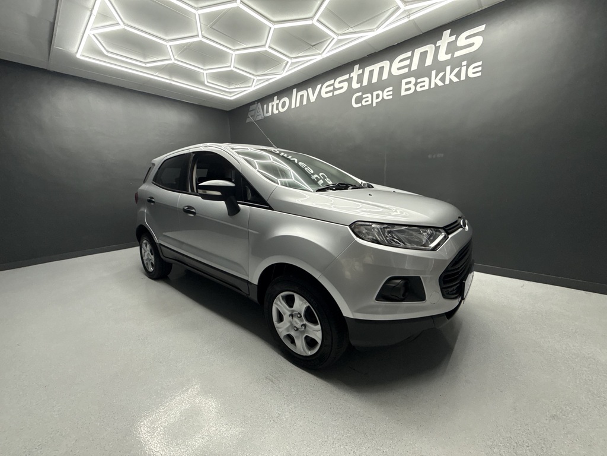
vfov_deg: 85.7
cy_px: 228
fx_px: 245
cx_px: 304
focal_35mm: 14
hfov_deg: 102.1
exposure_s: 1/100
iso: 200
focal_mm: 2.22
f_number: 2.2
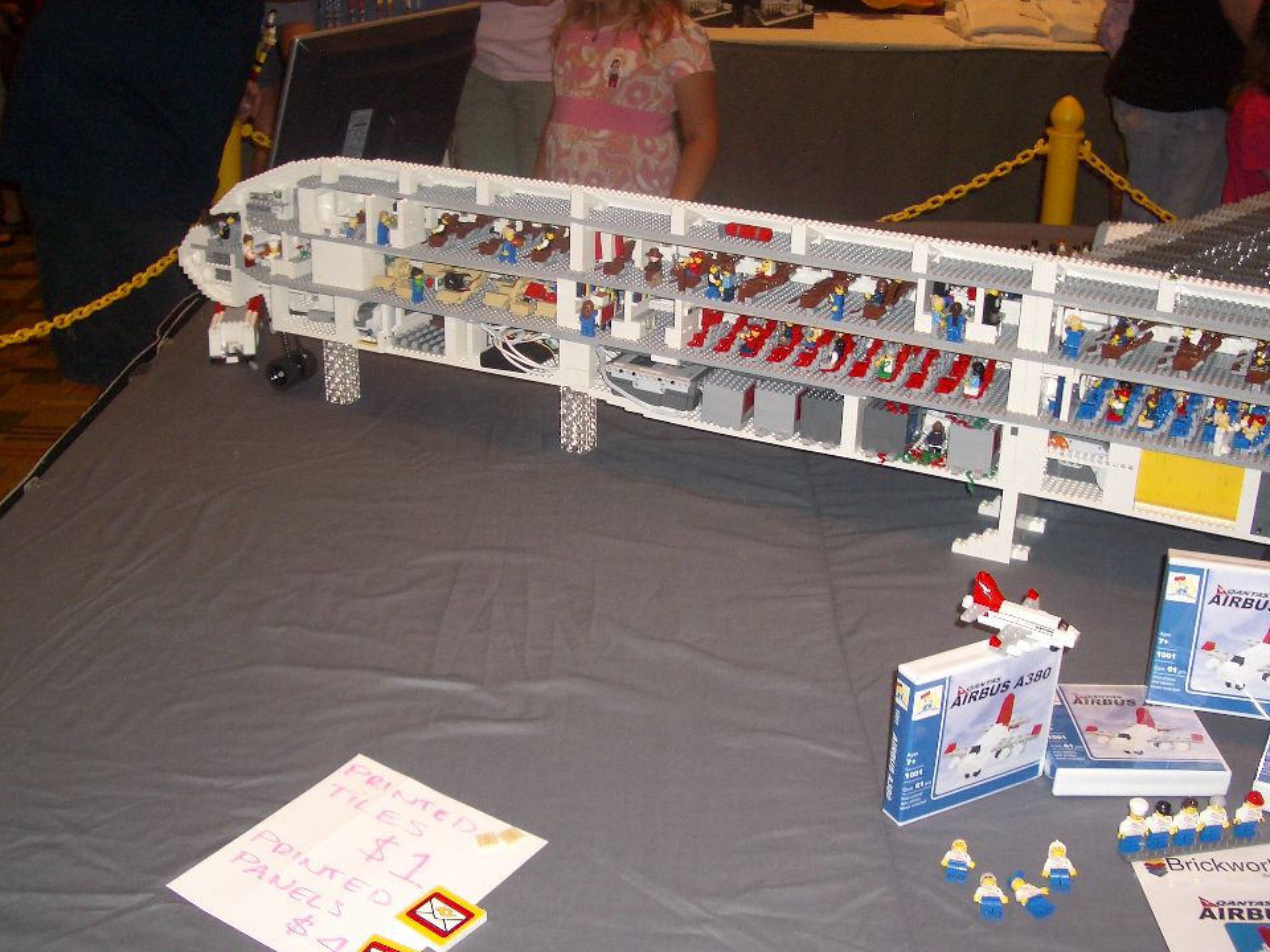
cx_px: 605
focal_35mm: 42
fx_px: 1541
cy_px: 419
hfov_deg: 44.8
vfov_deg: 34.3
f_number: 2.6
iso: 100
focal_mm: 5.8
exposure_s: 1/60
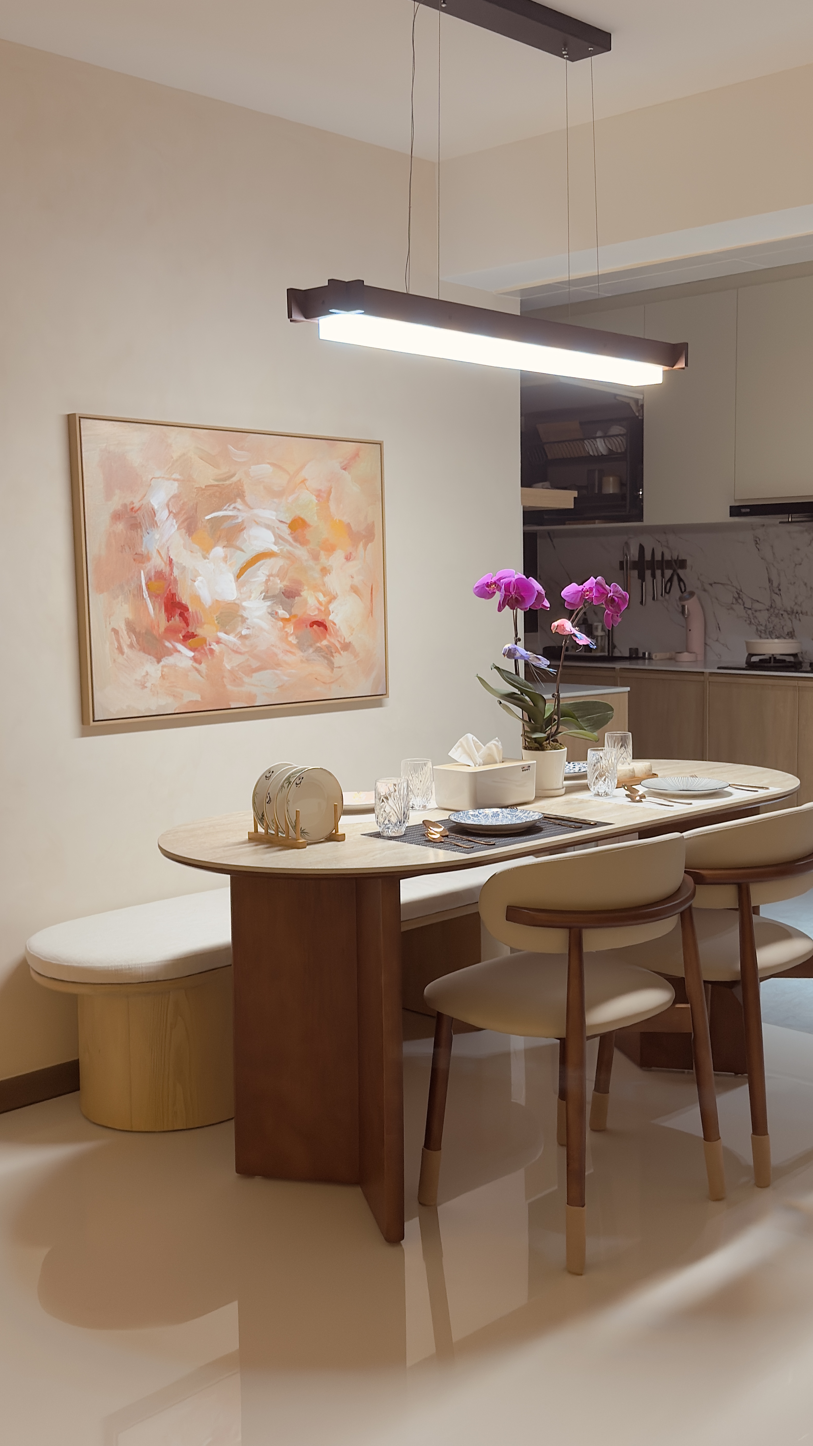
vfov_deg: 51.6
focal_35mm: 39
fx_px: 1495
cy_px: 709
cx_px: 519
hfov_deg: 30.3
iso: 160
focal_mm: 6.76
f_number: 1.78
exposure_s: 1/50
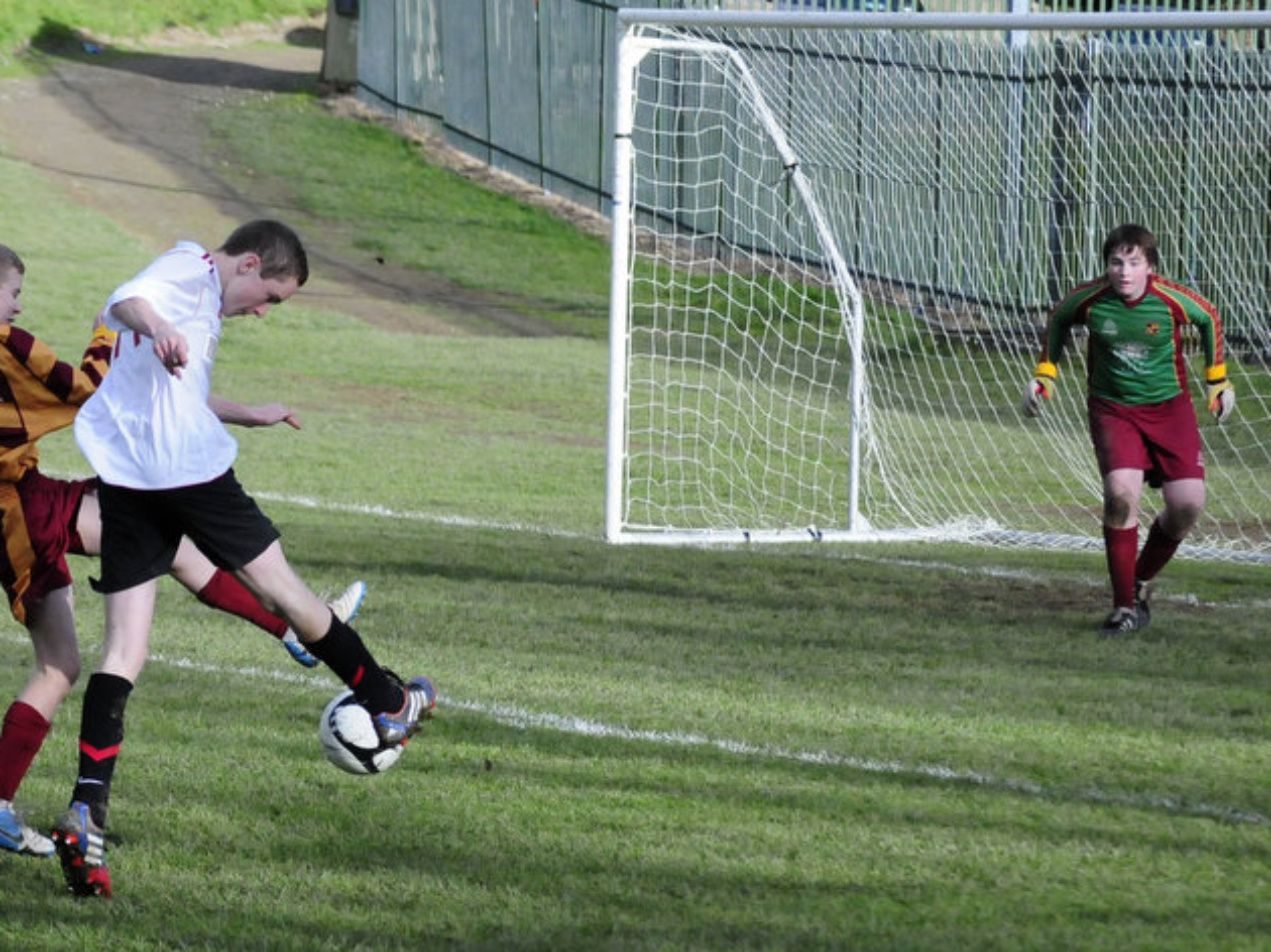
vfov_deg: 9.9
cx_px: 502
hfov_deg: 13.2
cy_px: 457
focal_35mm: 150
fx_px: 5505
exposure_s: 1/8000
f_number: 4.5
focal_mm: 82
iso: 1600
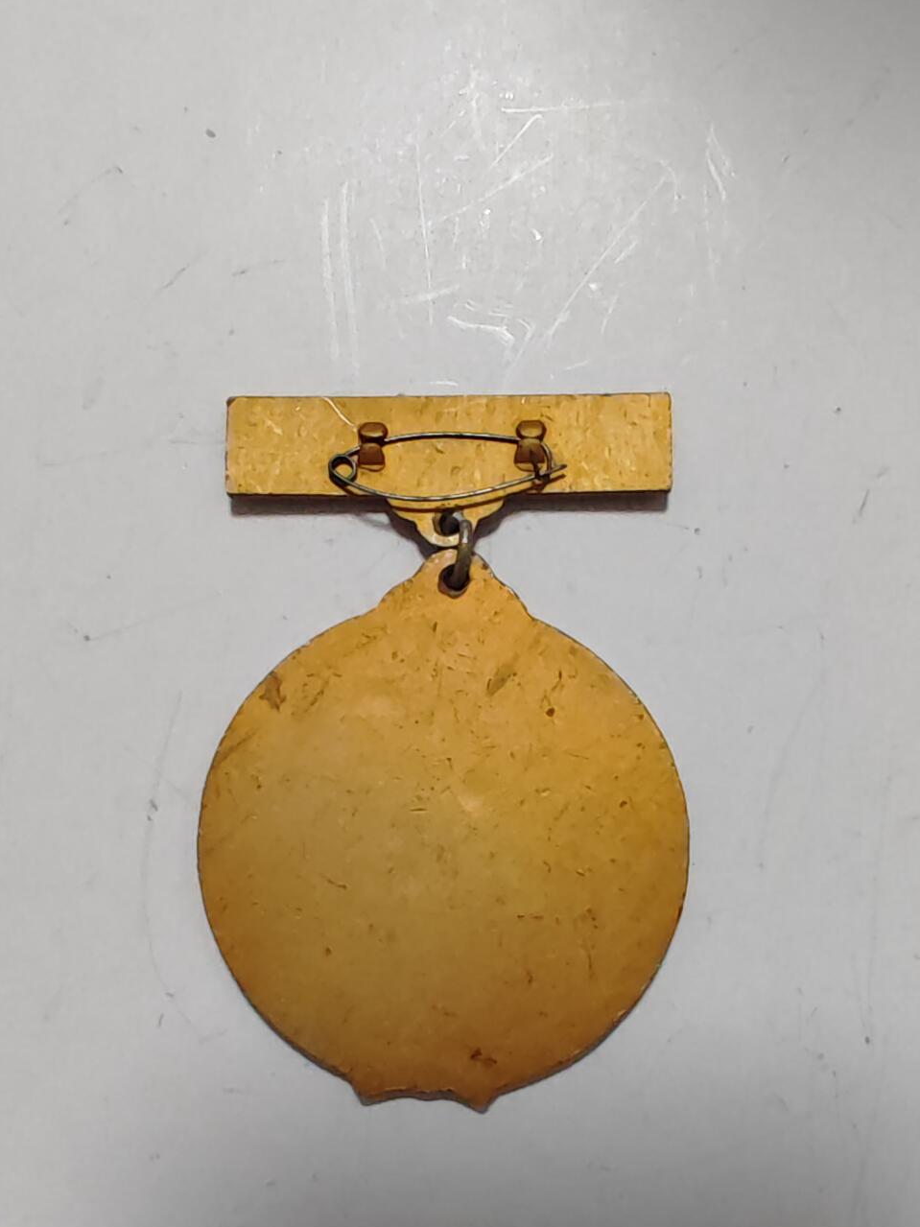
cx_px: 439
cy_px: 815
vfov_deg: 48.2
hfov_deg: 37.7
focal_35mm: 38
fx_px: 1347
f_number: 2
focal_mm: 1.82
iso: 1000
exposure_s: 1/33
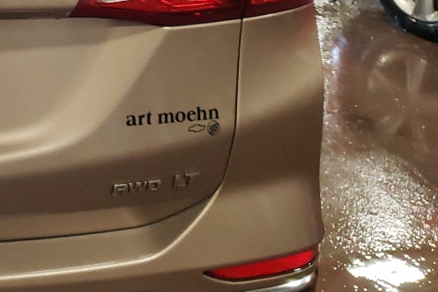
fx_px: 1059
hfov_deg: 20.0
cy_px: -62
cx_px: -230
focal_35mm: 87
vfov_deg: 15.2
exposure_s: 1/40
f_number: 1.5
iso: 255
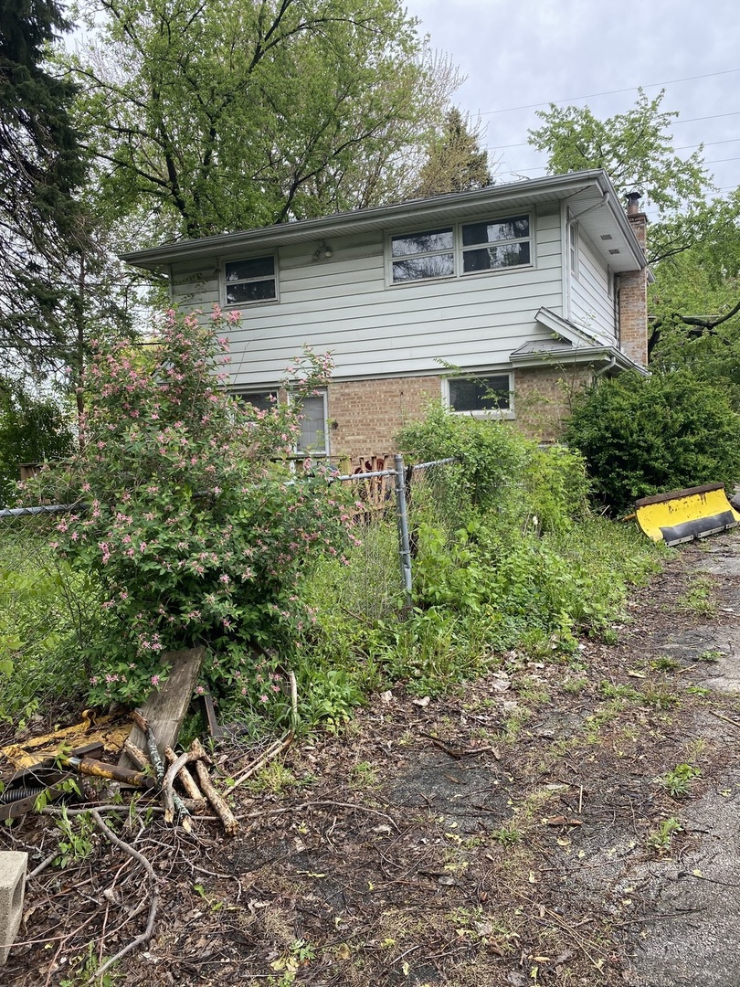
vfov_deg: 67.3
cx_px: 370
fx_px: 741
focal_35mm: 26
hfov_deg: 53.1
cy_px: 494
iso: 32
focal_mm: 4.25
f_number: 1.8
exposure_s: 1/591
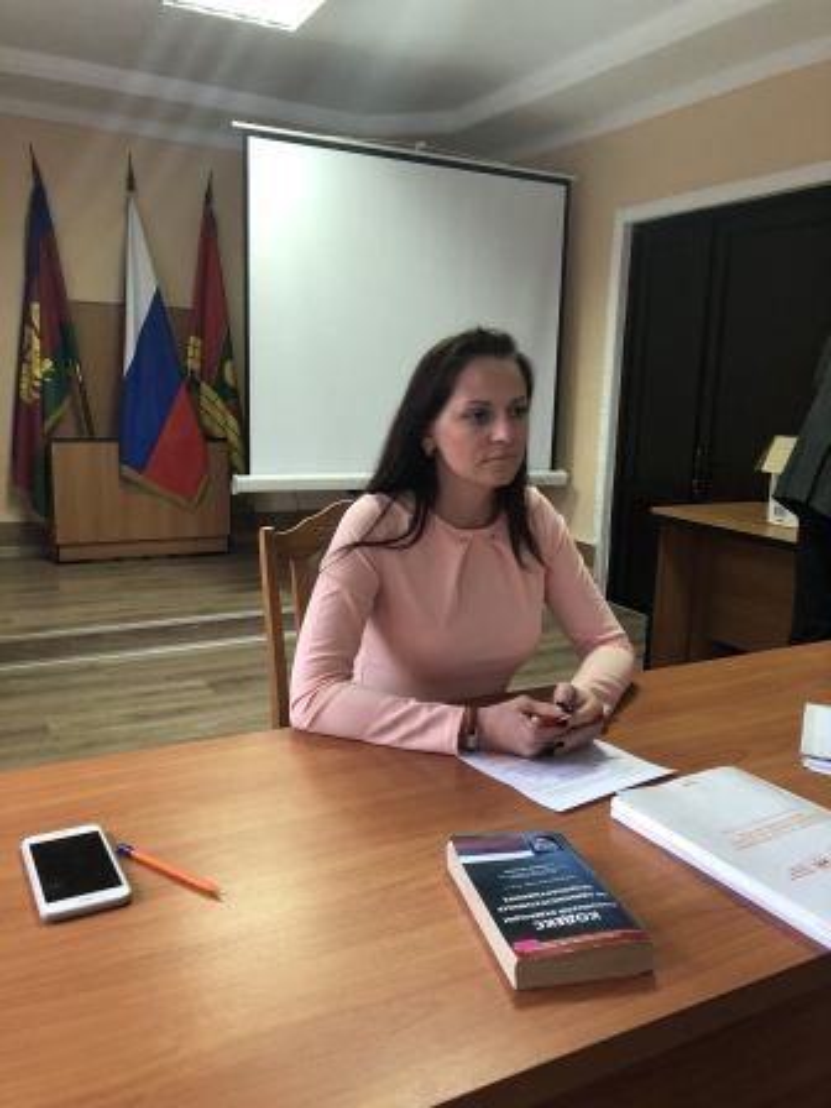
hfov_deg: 49.7
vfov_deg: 63.4
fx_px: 896
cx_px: 416
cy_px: 554
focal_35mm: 28
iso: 64
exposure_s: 1/17
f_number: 1.8
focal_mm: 4
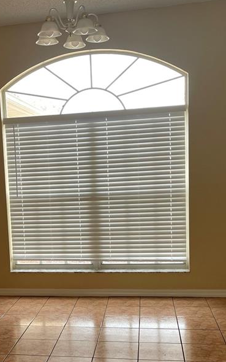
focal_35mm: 46
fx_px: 453
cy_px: 223
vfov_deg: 43.2
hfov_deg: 27.5
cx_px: 50
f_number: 1.6
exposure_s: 1/121
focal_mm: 5.1
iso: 64
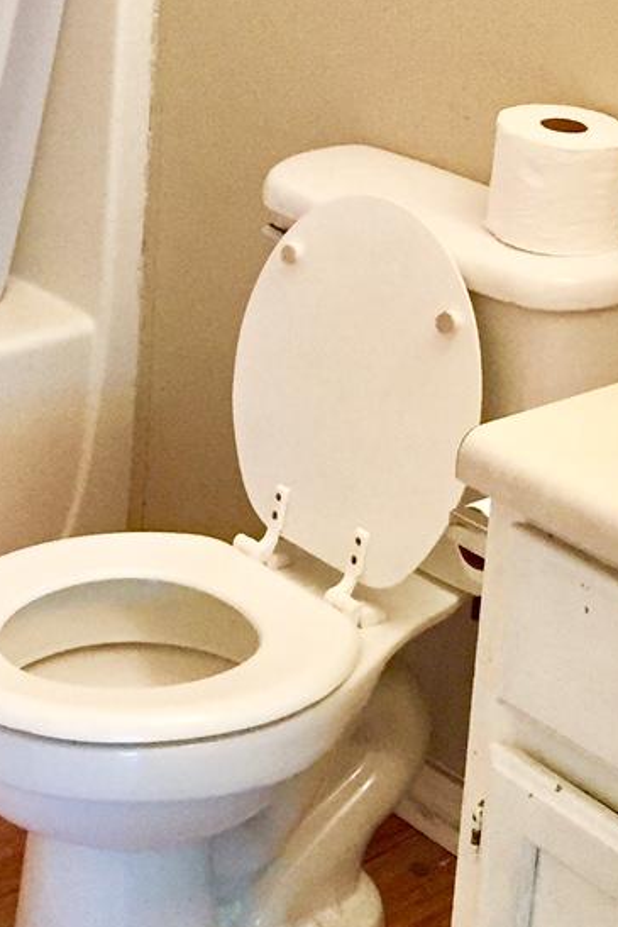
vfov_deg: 22.1
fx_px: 2316
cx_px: 185
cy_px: 98
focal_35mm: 90
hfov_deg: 15.2
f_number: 2.2
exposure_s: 1/30
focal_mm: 4.15
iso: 250
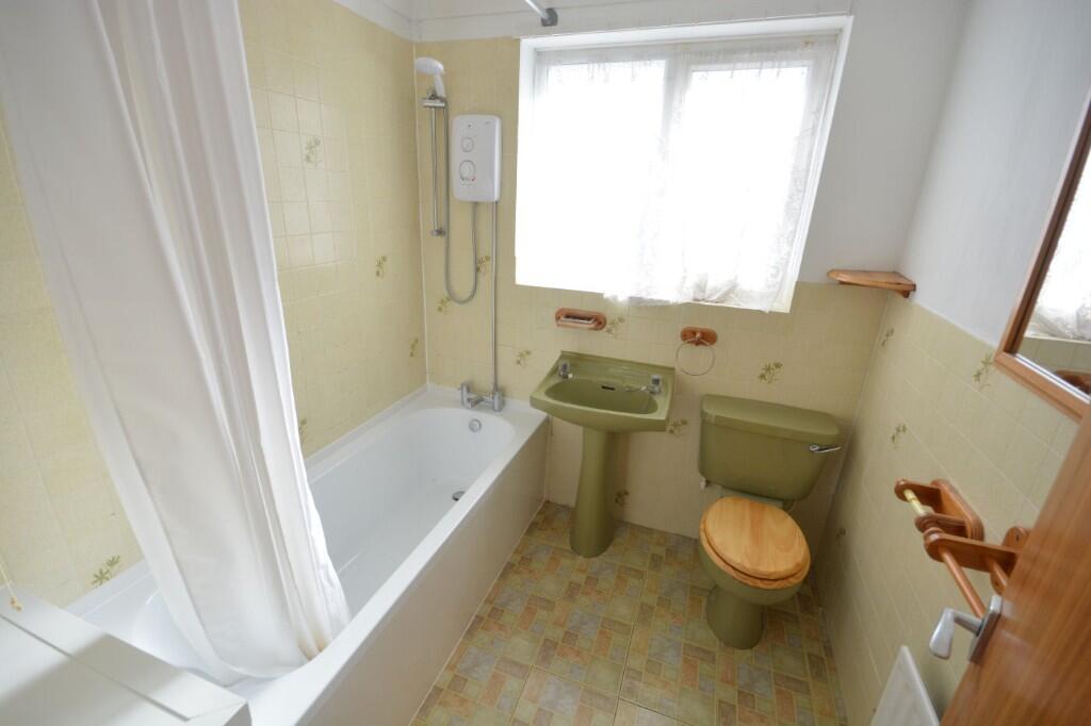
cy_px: 363
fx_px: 454
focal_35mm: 15
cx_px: 546
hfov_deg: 100.4
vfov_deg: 77.3
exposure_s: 1/125
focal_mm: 10
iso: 400
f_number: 8
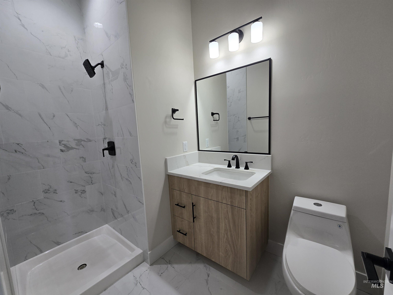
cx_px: 196
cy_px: 148
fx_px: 148
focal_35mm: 13
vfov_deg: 89.9
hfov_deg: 106.2
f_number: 2.2
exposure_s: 1/60
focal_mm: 2.2
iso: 50
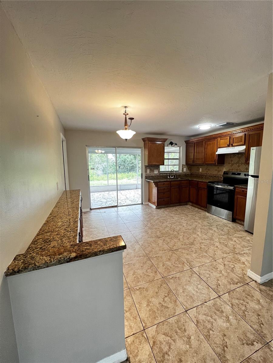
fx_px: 137
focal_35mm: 13
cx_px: 136
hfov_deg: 89.9
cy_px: 182
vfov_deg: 106.2
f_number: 1.8
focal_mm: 1.57
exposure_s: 1/60
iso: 320
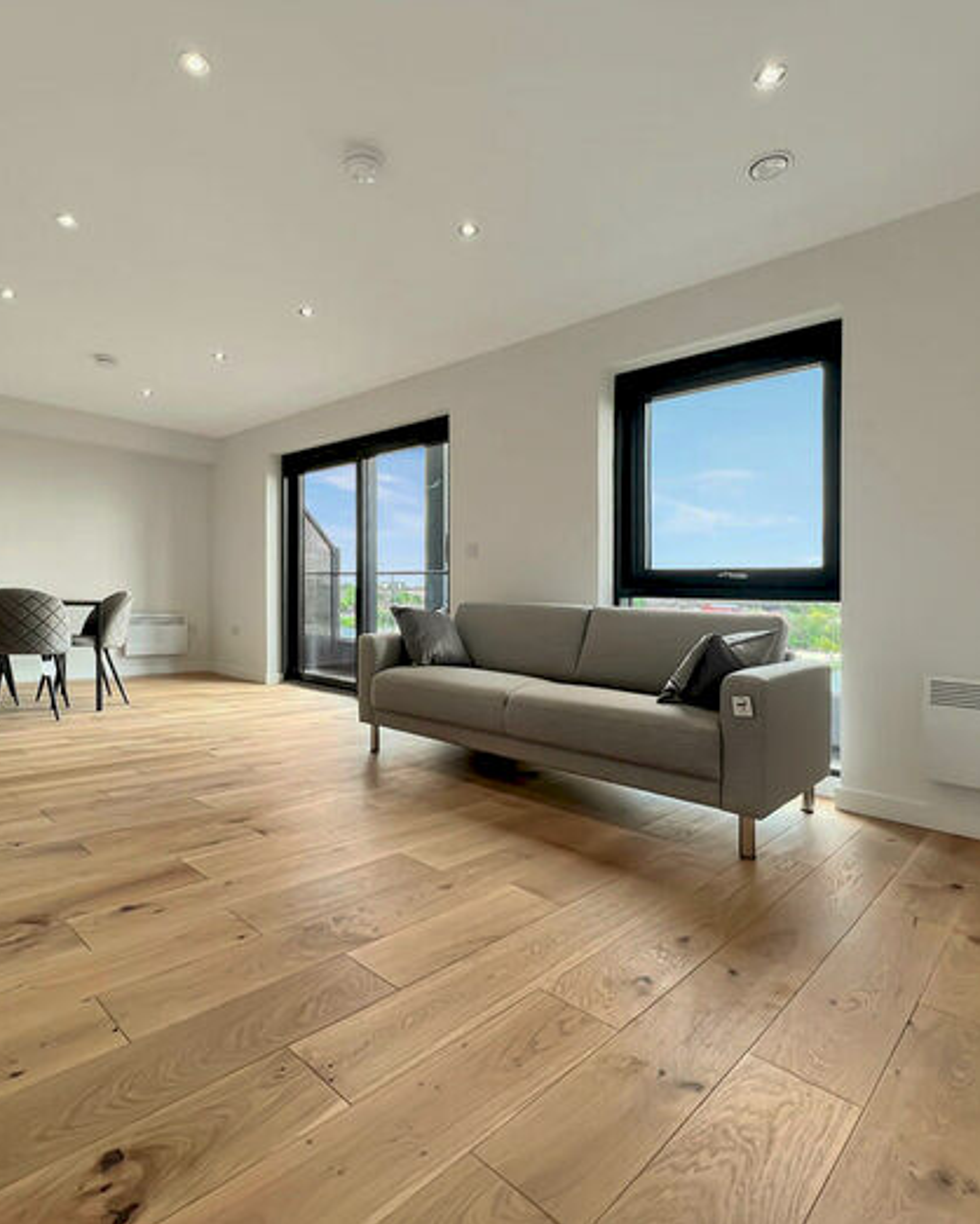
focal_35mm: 17
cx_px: 427
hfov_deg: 76.6
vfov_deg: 89.6
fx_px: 616
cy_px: 613
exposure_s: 1/107
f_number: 1.8
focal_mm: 1.57
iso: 32
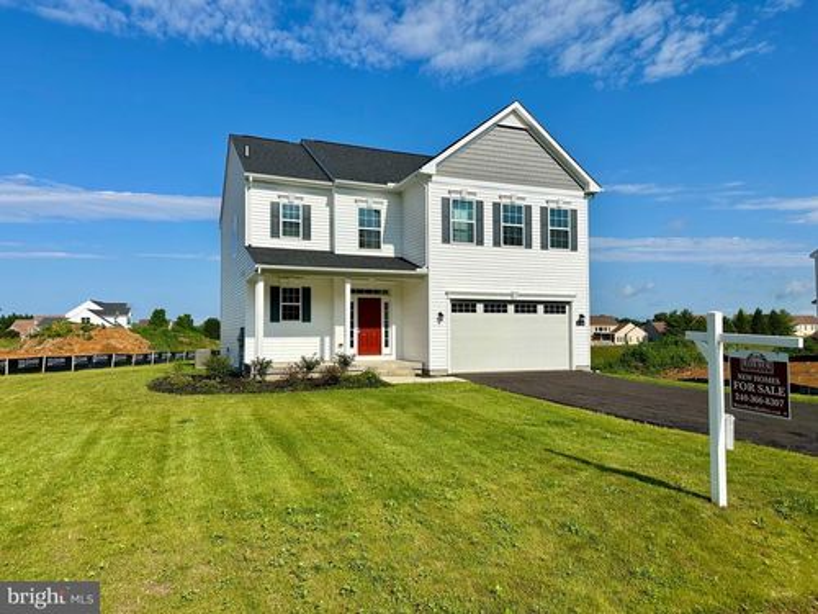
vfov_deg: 56.8
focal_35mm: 24
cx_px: 409
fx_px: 567
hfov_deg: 71.6
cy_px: 307
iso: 80
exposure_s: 1/9709
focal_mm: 6.86
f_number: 1.78
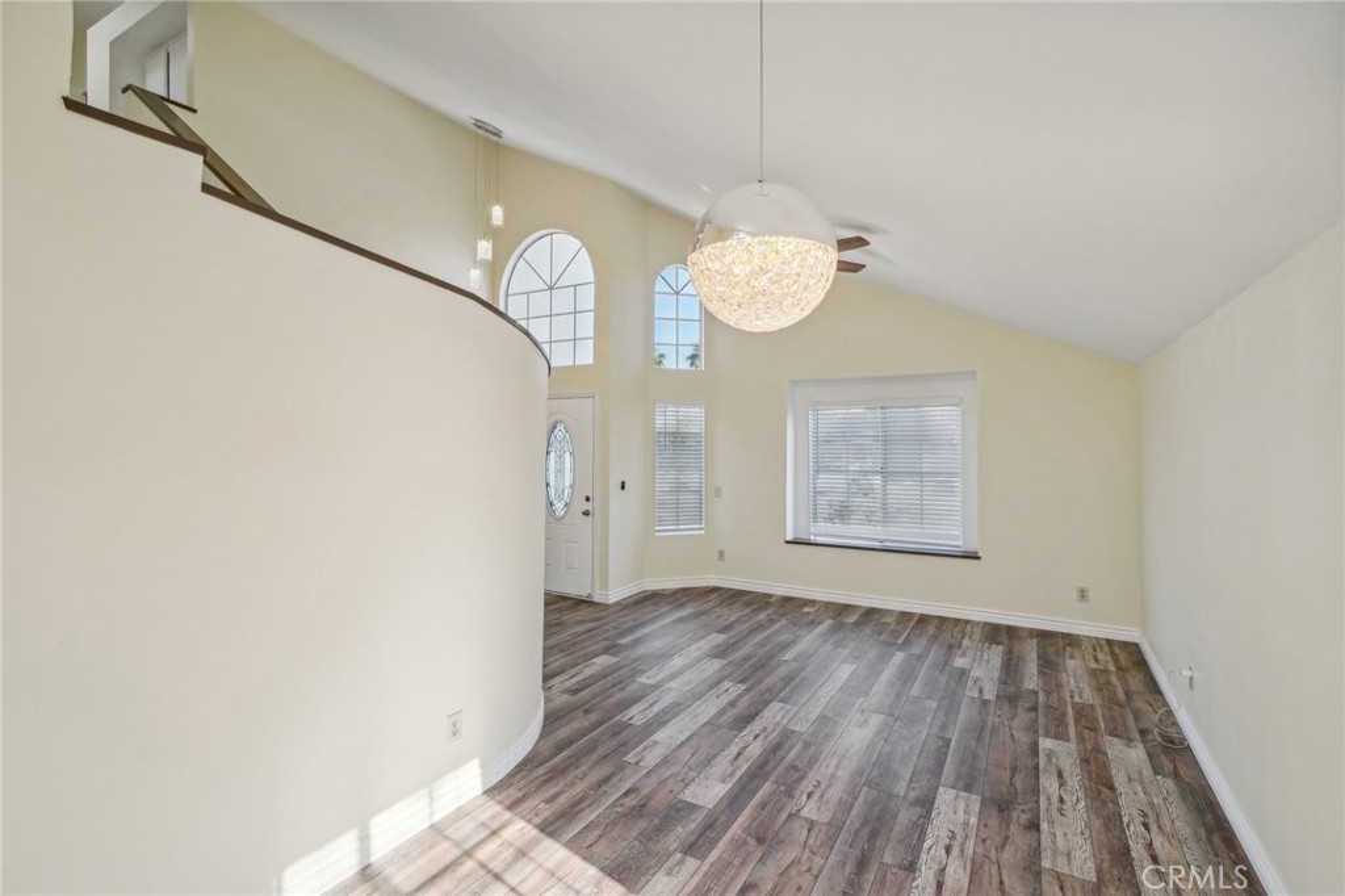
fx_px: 598
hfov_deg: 96.8
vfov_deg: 73.7
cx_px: 672
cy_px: 448
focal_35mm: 16
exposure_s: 1/30
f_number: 8
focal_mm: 16
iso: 160
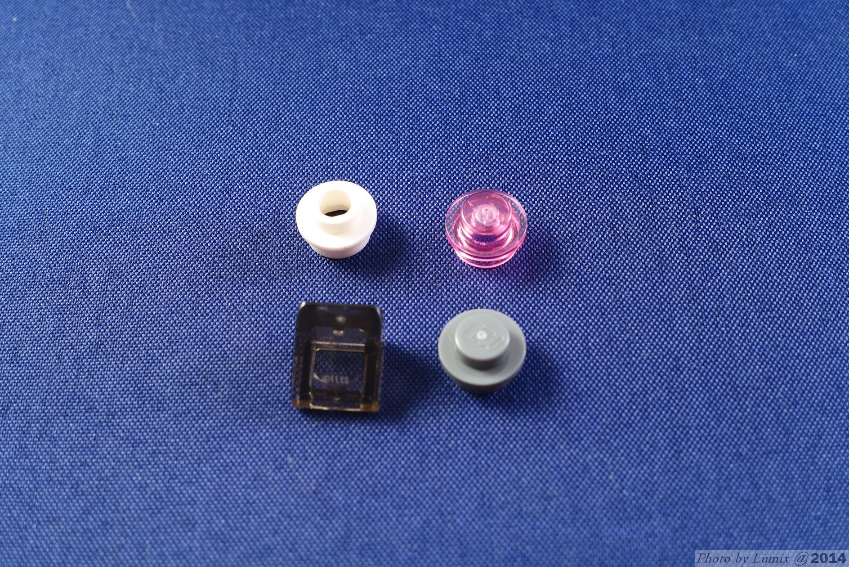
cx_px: 424
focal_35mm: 50
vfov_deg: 27.0
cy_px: 284
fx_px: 1179
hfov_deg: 39.6
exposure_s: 1/1.3
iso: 80
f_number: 4
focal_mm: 9.8
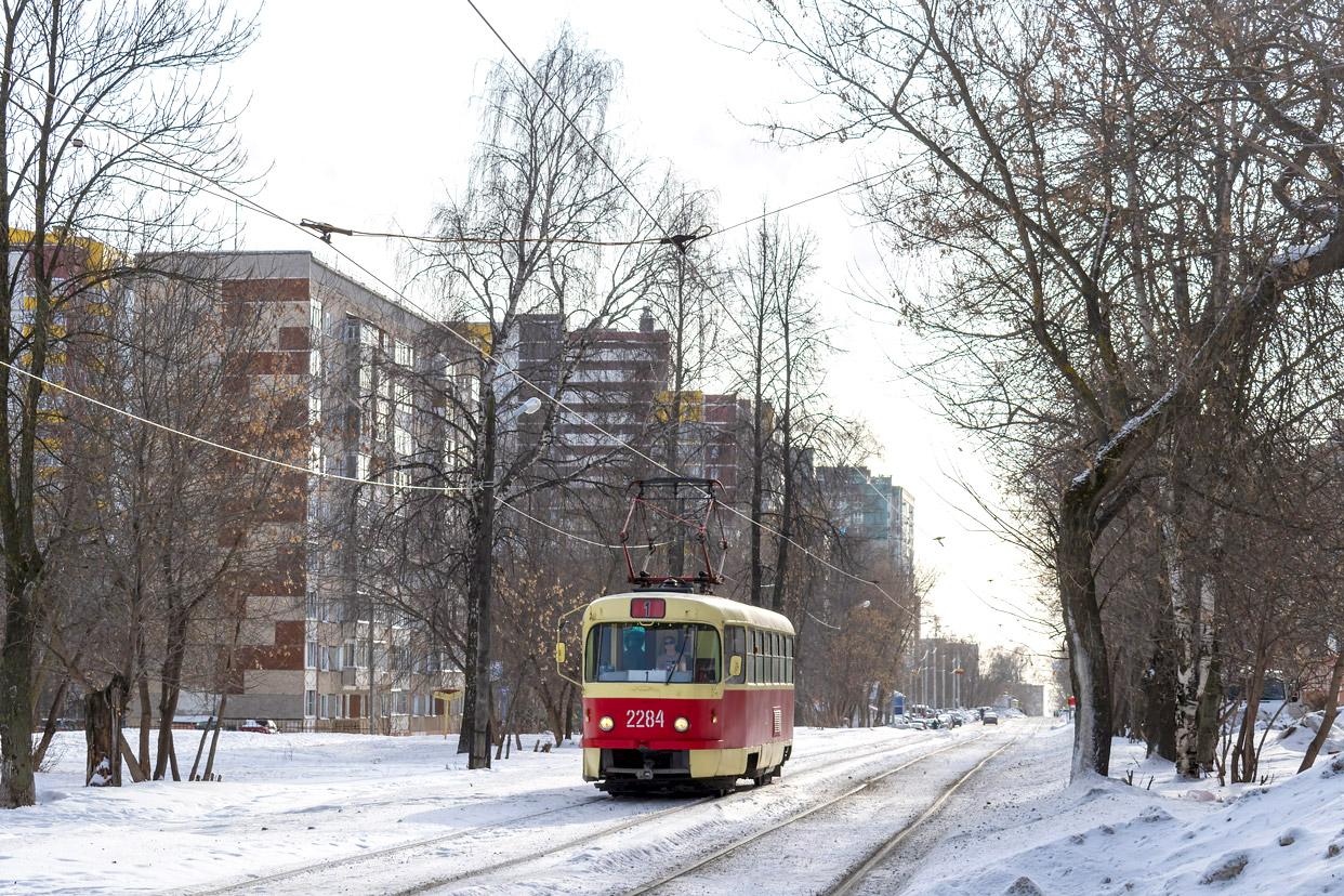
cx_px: 672
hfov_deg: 24.6
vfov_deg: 16.6
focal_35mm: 82
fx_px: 3080
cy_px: 448
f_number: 8
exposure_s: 1/500
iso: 125
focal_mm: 55
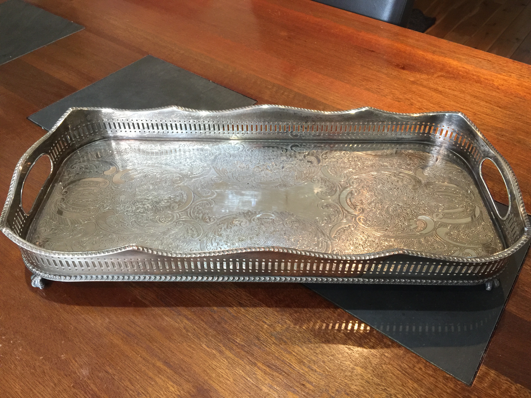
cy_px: 199
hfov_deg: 61.7
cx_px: 266
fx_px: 445
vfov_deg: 48.2
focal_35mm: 29
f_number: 2.2
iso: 100
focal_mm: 4.15
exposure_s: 1/10
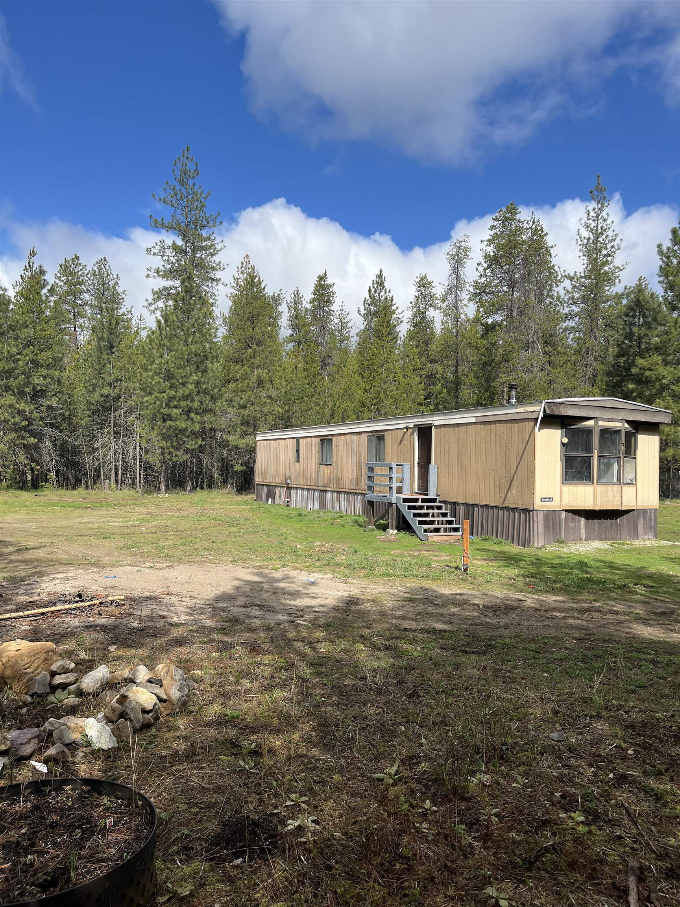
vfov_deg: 67.3
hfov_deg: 53.1
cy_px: 454
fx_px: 681
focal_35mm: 26
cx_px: 340
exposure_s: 1/3215
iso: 50
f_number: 1.6
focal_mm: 5.1
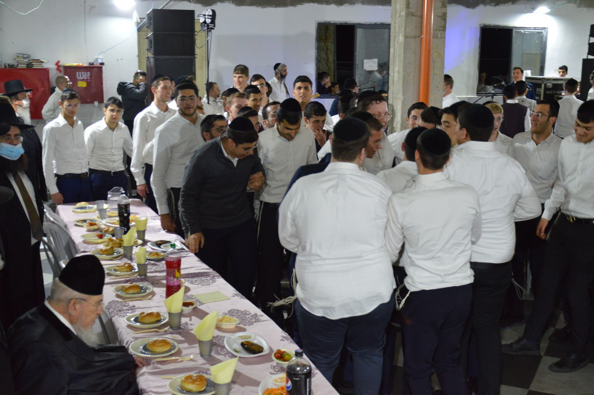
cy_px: 198
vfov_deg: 29.8
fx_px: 742
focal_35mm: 45
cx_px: 297
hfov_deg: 43.6
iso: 1400
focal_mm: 30
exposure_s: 1/60
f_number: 4
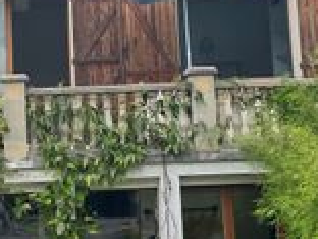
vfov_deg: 14.6
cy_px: 6
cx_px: 49
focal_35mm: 100
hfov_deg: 19.4
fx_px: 919
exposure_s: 1/2398
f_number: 1.6
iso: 32
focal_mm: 4.2
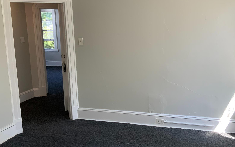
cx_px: 135
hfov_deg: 49.1
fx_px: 256
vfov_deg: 32.0
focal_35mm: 40
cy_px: 69
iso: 50
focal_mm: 3
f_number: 1.8
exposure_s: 1/120
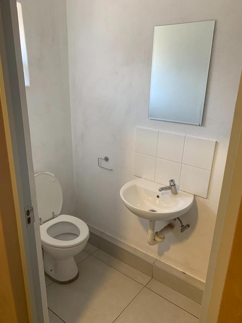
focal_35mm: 26
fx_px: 242
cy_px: 162
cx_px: 121
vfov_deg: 67.3
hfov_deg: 53.1
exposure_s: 1/69
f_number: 1.8
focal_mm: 4.25
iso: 100
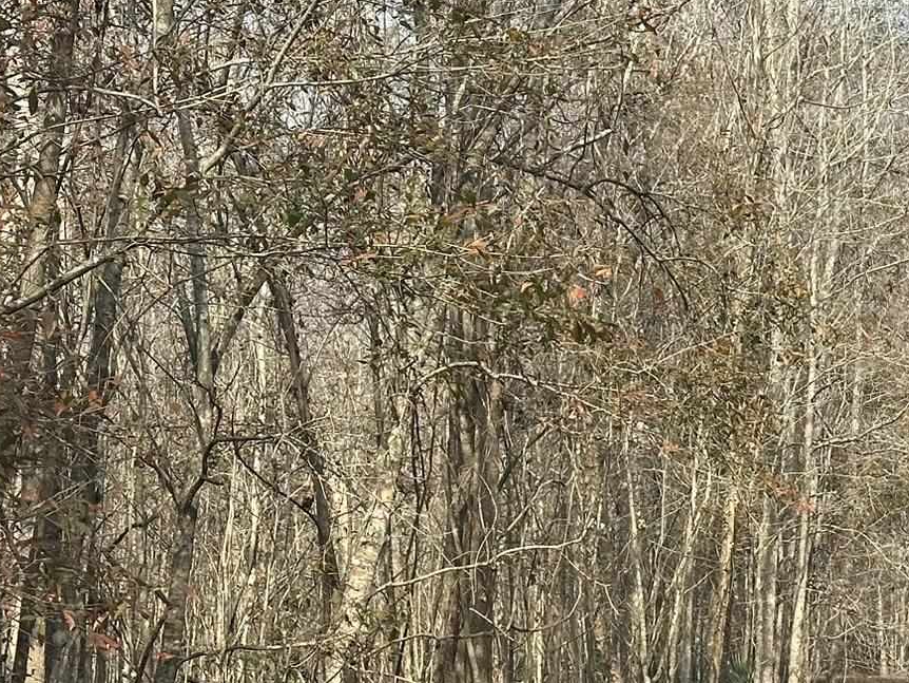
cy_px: 399
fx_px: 2994
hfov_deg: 16.9
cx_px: 882
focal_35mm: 114
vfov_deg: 13.0
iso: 64
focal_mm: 6.86
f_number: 1.78
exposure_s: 1/1953
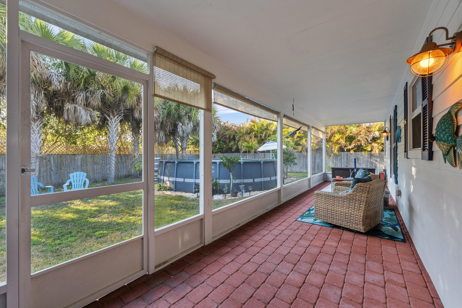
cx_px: 231
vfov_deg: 81.2
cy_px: 154
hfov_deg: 104.3
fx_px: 180
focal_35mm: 14
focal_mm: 14
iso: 250
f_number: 9
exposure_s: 1/50
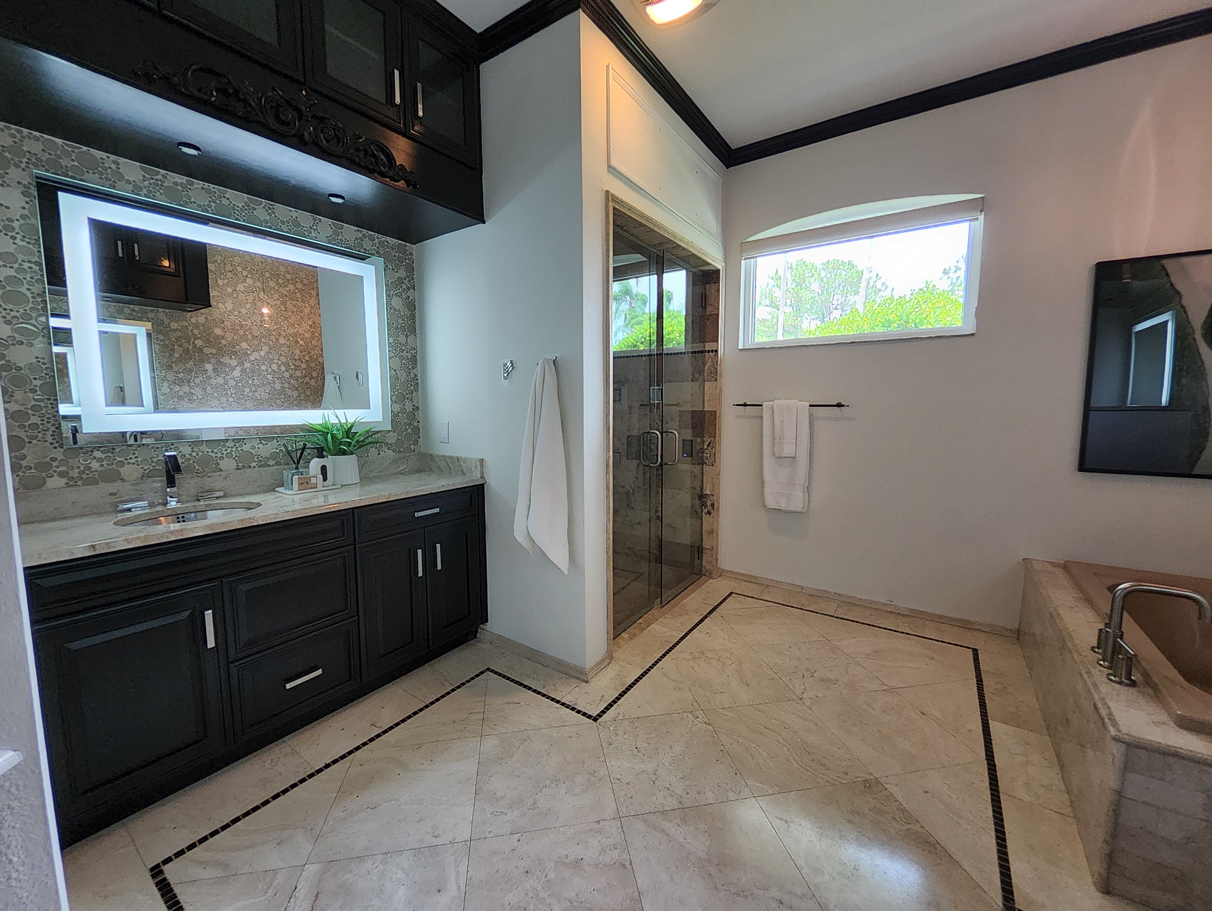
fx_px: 455
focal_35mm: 13
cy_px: 456
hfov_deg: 106.1
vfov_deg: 90.0
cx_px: 606
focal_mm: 1.13
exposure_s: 1/60
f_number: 2.2
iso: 125
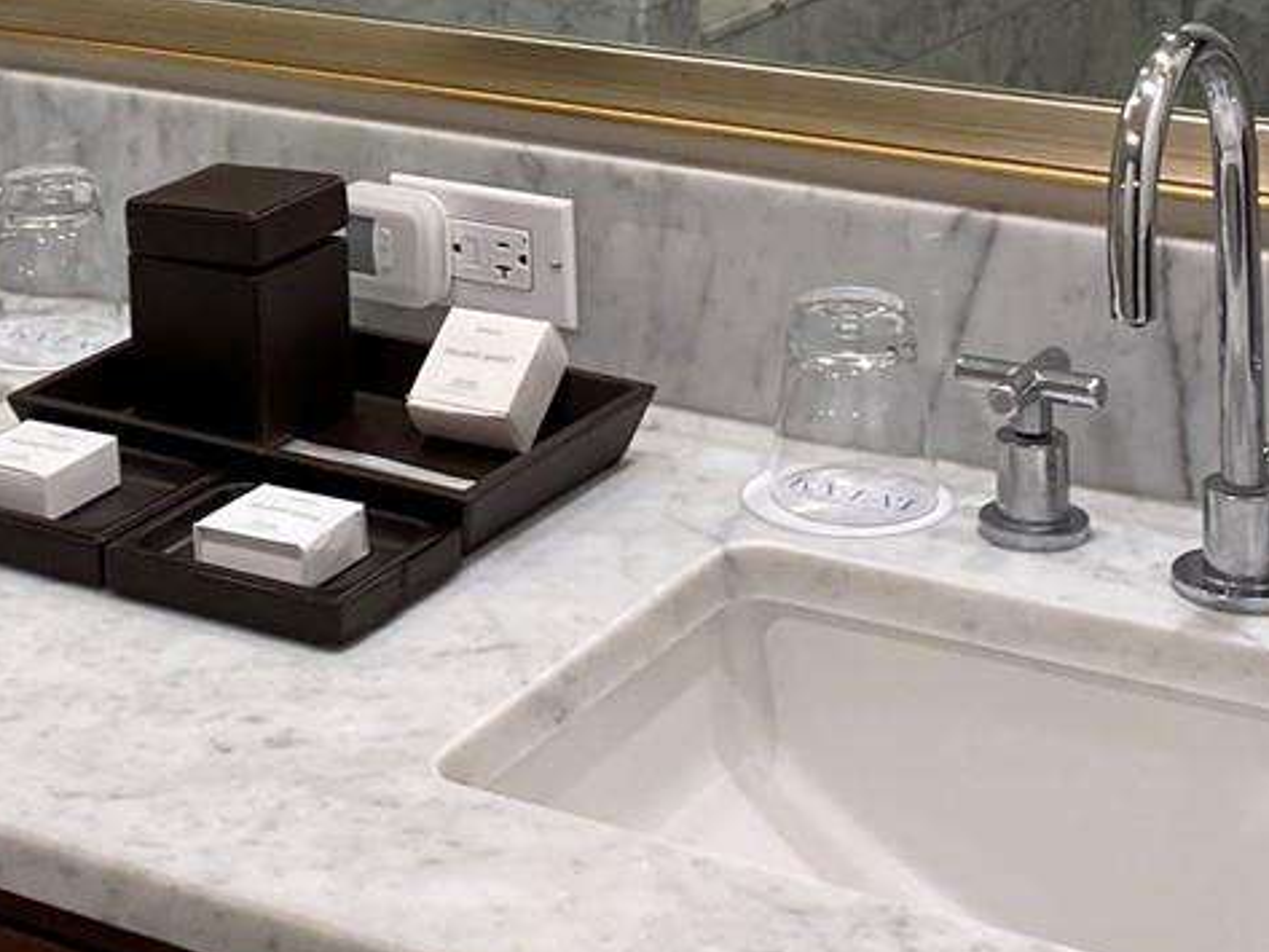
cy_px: -370
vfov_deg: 15.7
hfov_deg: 21.9
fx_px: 3227
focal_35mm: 88
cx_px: 188
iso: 125
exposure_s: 1/120
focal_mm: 4.25
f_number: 1.8
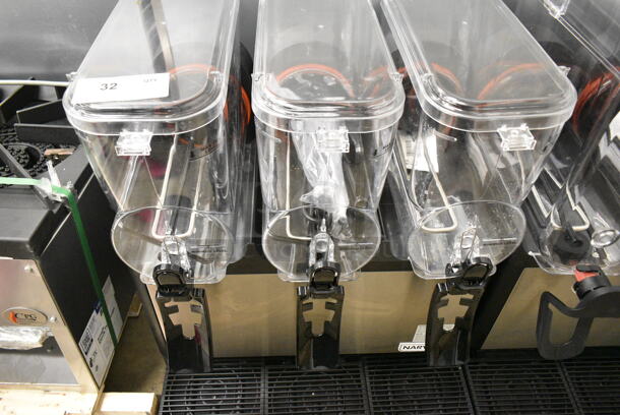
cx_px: 310
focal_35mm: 27
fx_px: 465
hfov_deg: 67.3
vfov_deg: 48.0
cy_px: 208
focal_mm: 18
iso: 6400
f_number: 4.5
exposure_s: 1/80
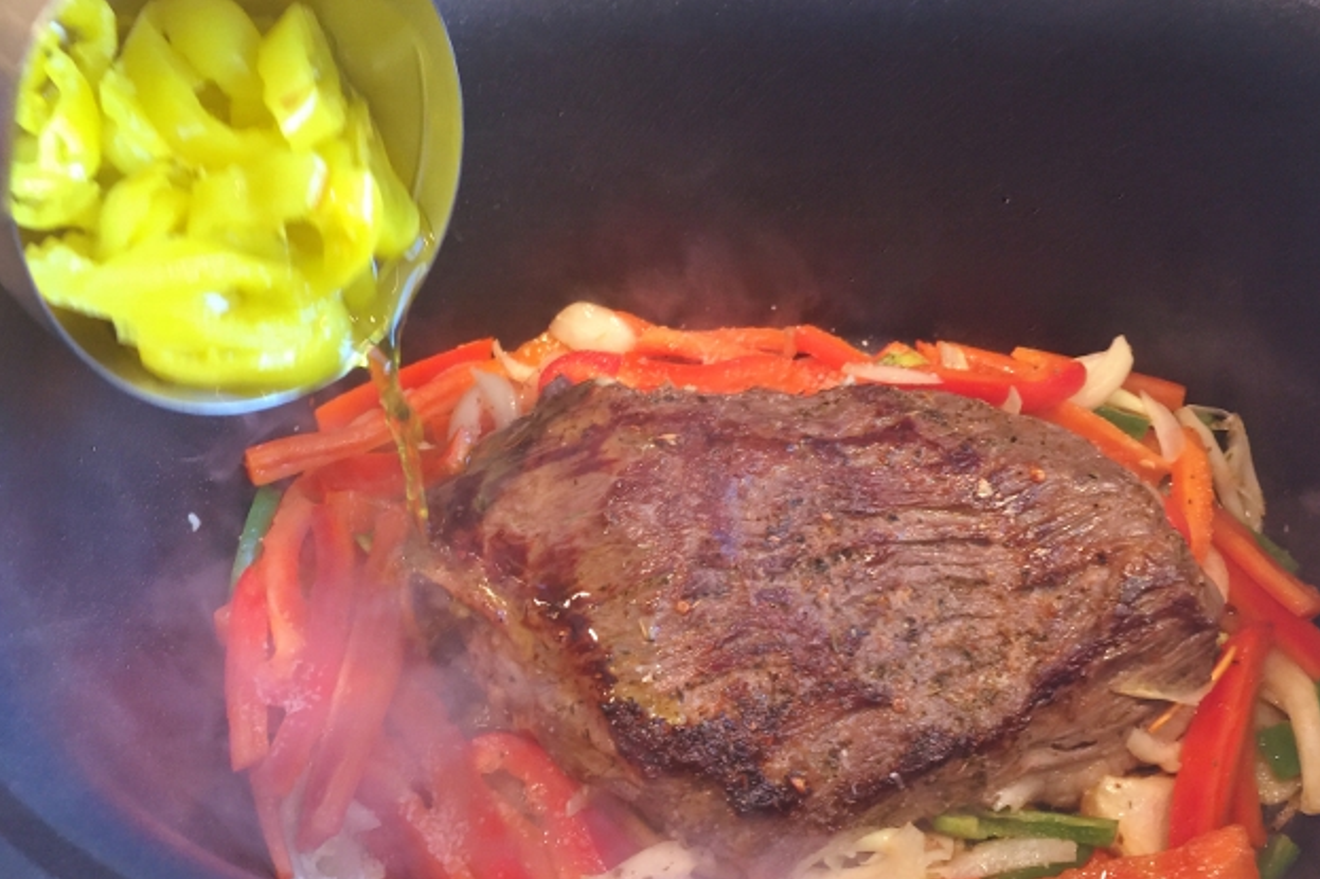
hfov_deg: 60.3
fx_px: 1136
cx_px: 674
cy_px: 504
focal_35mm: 31
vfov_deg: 42.2
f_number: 2.2
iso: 40
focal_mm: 4.15
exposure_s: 1/15
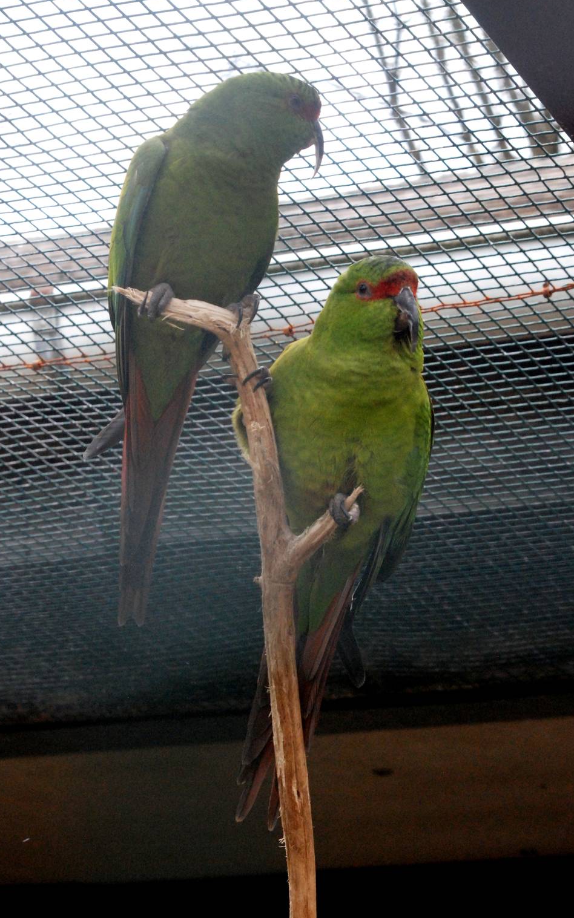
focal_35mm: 113
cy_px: 438
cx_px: 271
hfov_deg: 11.6
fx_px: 2829
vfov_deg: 18.4
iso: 1600
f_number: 10
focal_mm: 70
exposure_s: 1/160
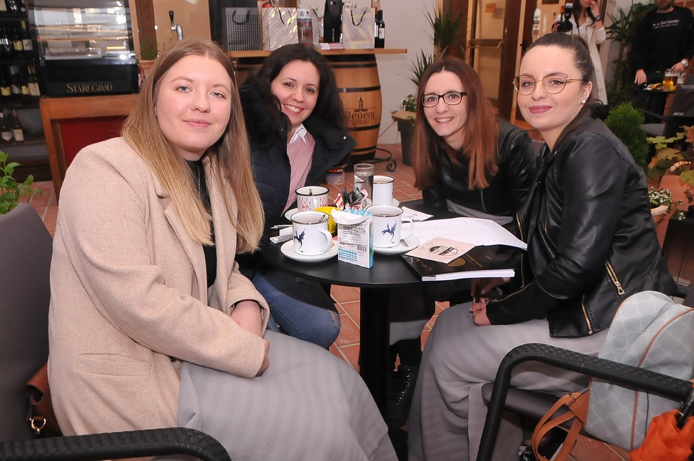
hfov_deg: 62.0
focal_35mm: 30
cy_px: 230
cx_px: 347
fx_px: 578
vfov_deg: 43.5
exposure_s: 1/60
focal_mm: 20
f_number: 7.1
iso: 800
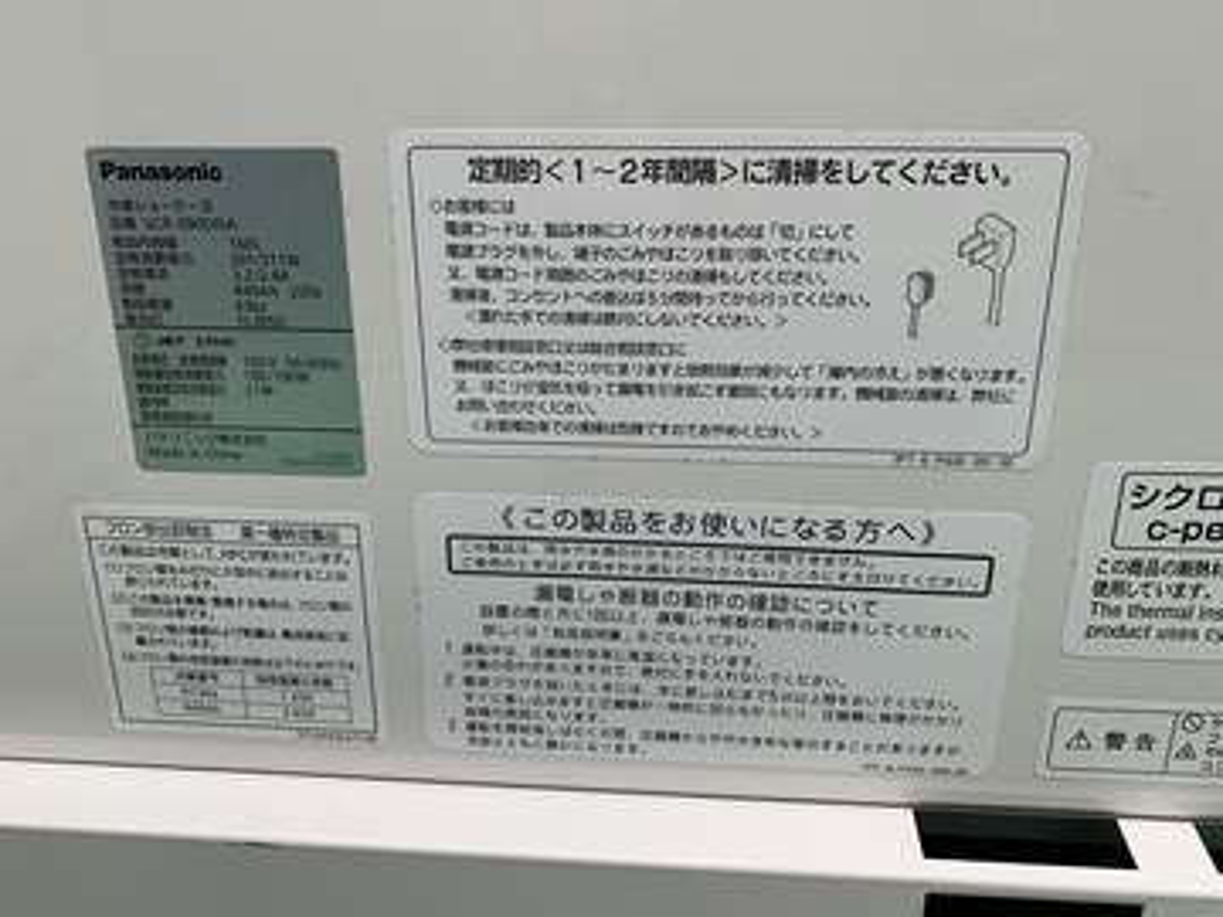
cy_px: 458
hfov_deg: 67.3
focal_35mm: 26
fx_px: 919
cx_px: 612
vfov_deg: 53.1
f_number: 1.8
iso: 25
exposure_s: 1/121
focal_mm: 4.25
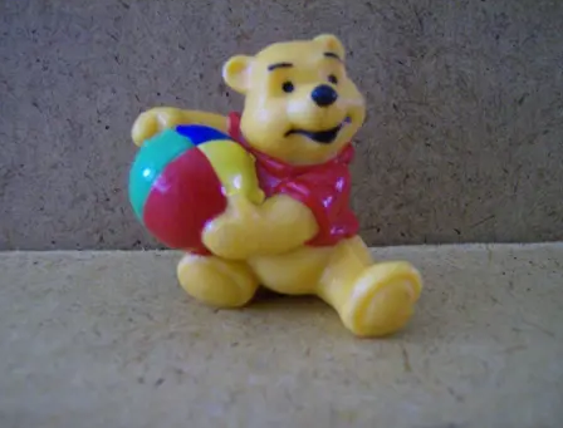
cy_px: 222
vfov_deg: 38.0
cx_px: 277
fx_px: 621
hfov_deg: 48.7
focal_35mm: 38
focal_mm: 6
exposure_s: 1/36.8
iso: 200
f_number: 2.8
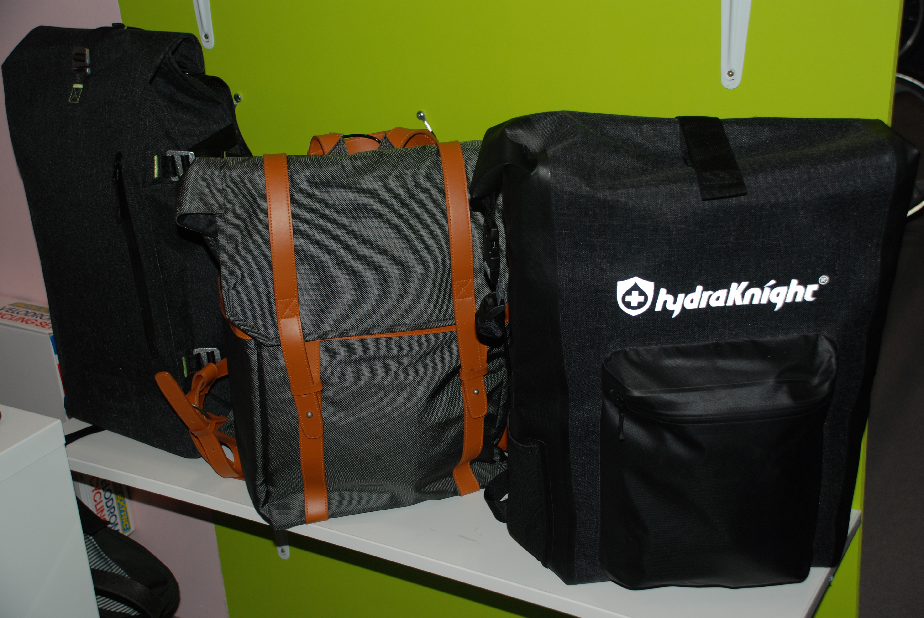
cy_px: 309
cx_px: 462
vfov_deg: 28.2
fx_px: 1233
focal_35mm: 48
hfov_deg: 41.1
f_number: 4.2
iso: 200
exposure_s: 1/60
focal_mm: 32
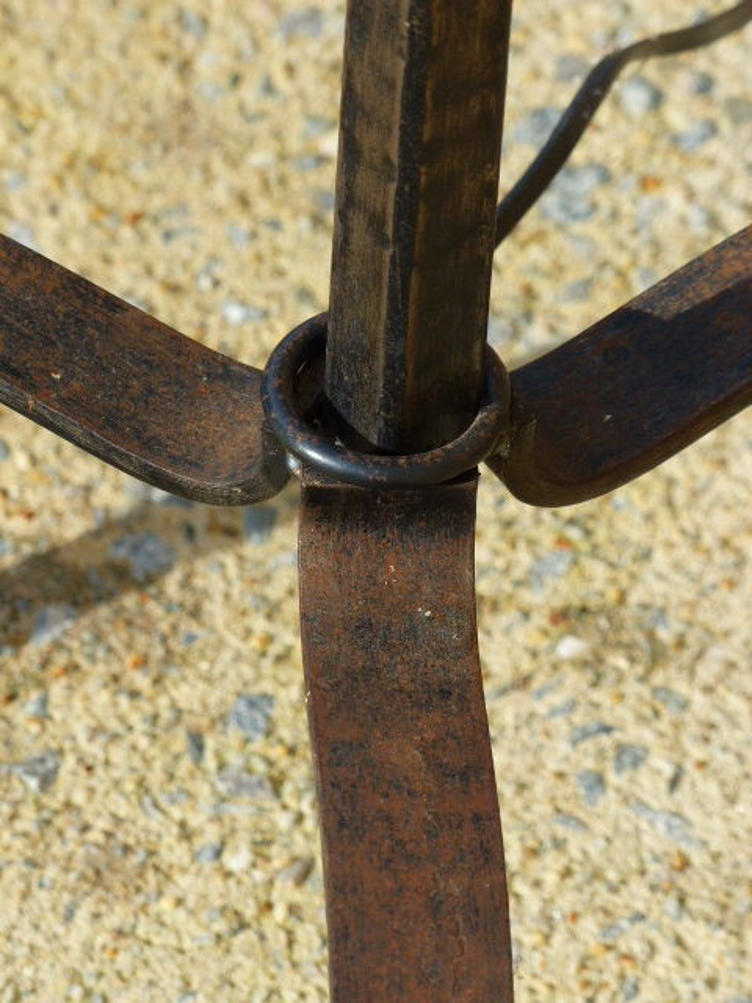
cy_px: 502
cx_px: 376
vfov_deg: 7.1
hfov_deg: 5.3
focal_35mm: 279
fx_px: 8081
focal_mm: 50.2
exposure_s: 1/640
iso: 100
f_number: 4
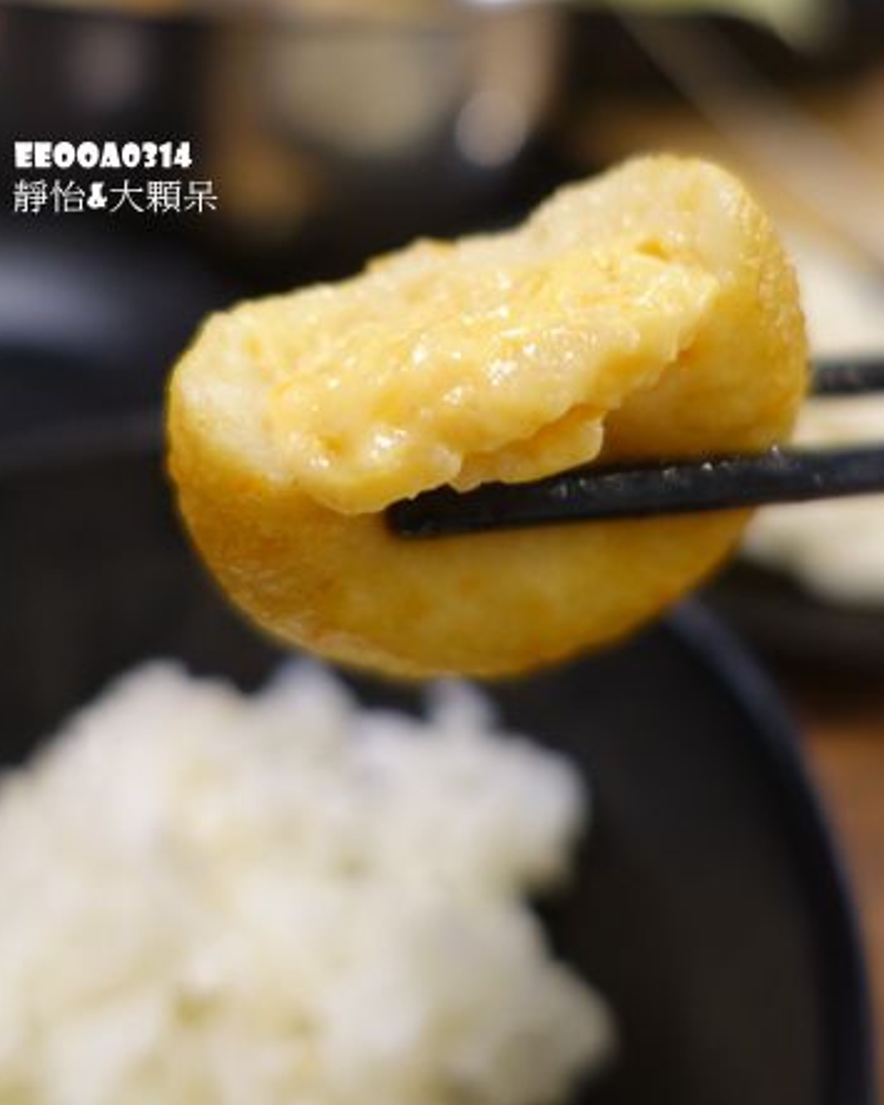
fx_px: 1080
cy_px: 324
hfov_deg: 44.5
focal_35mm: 33
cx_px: 482
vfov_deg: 52.6
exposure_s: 1/30
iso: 160
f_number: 1.8
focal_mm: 8.8
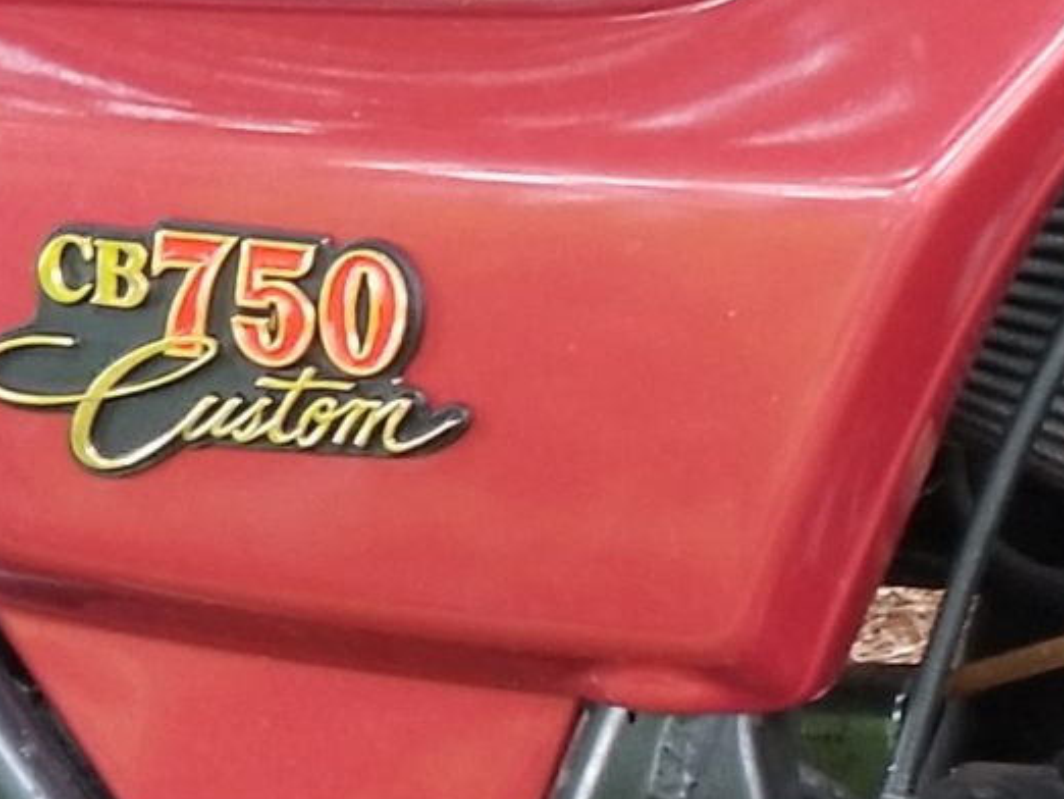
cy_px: 1017
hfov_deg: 7.5
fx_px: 7842
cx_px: 1910
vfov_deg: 5.8
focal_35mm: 255
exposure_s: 1/33
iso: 64
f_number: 2.4
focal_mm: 6
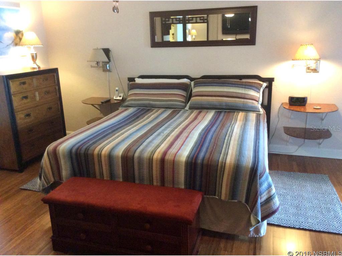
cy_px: 128
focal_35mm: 32
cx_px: 171
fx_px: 316
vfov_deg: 44.2
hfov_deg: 56.8
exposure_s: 1/24
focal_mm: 3.3
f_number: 2.4
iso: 250
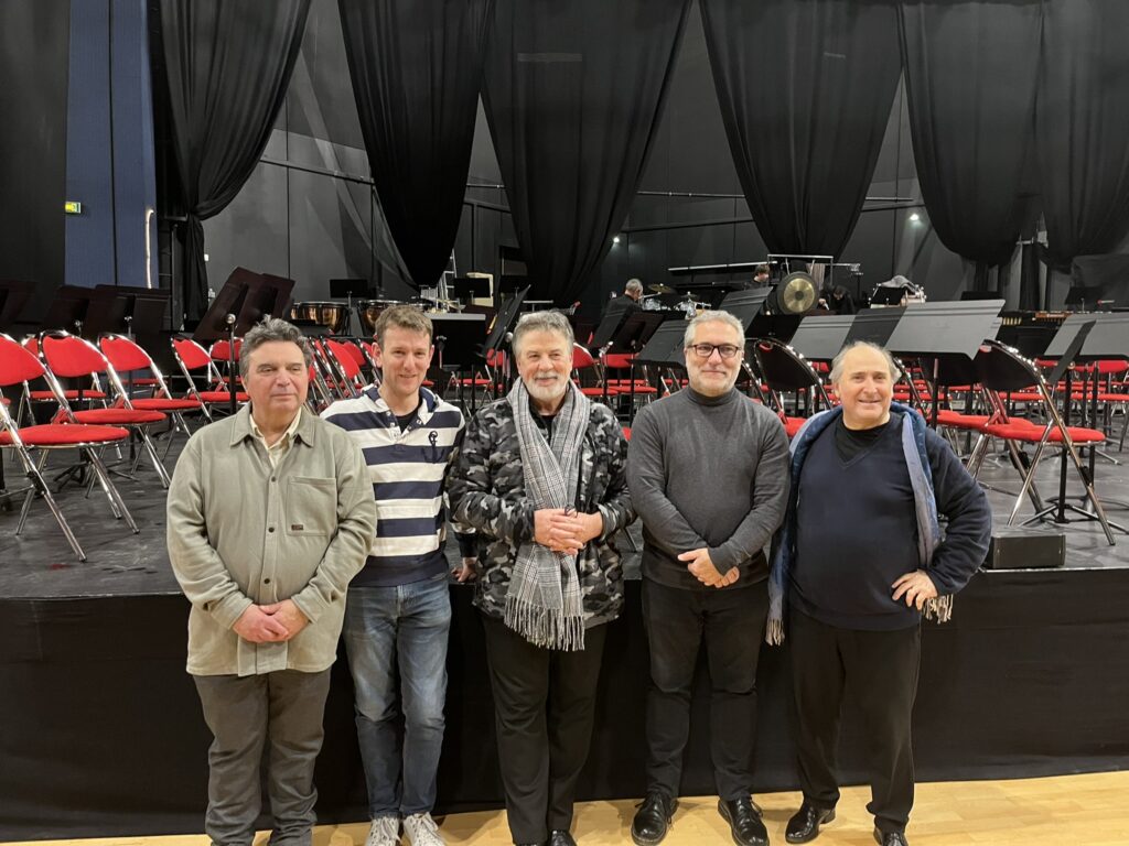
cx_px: 564
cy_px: 423
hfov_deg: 67.3
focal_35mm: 26
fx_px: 848
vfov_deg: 53.1
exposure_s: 1/50
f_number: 1.6
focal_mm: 5.1
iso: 320
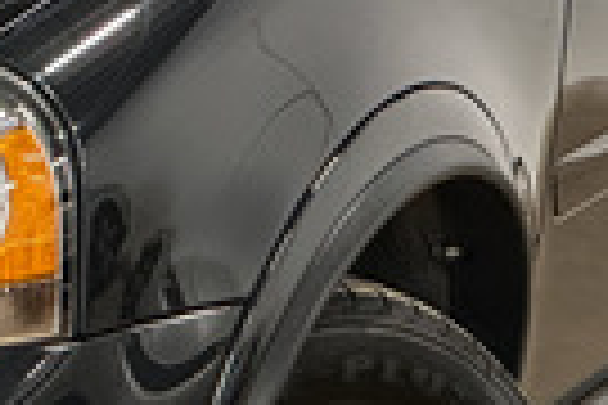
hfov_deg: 5.6
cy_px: 198
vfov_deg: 3.9
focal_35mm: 357
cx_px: -698
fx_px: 6029
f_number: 2.8
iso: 640
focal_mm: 9
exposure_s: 1/50
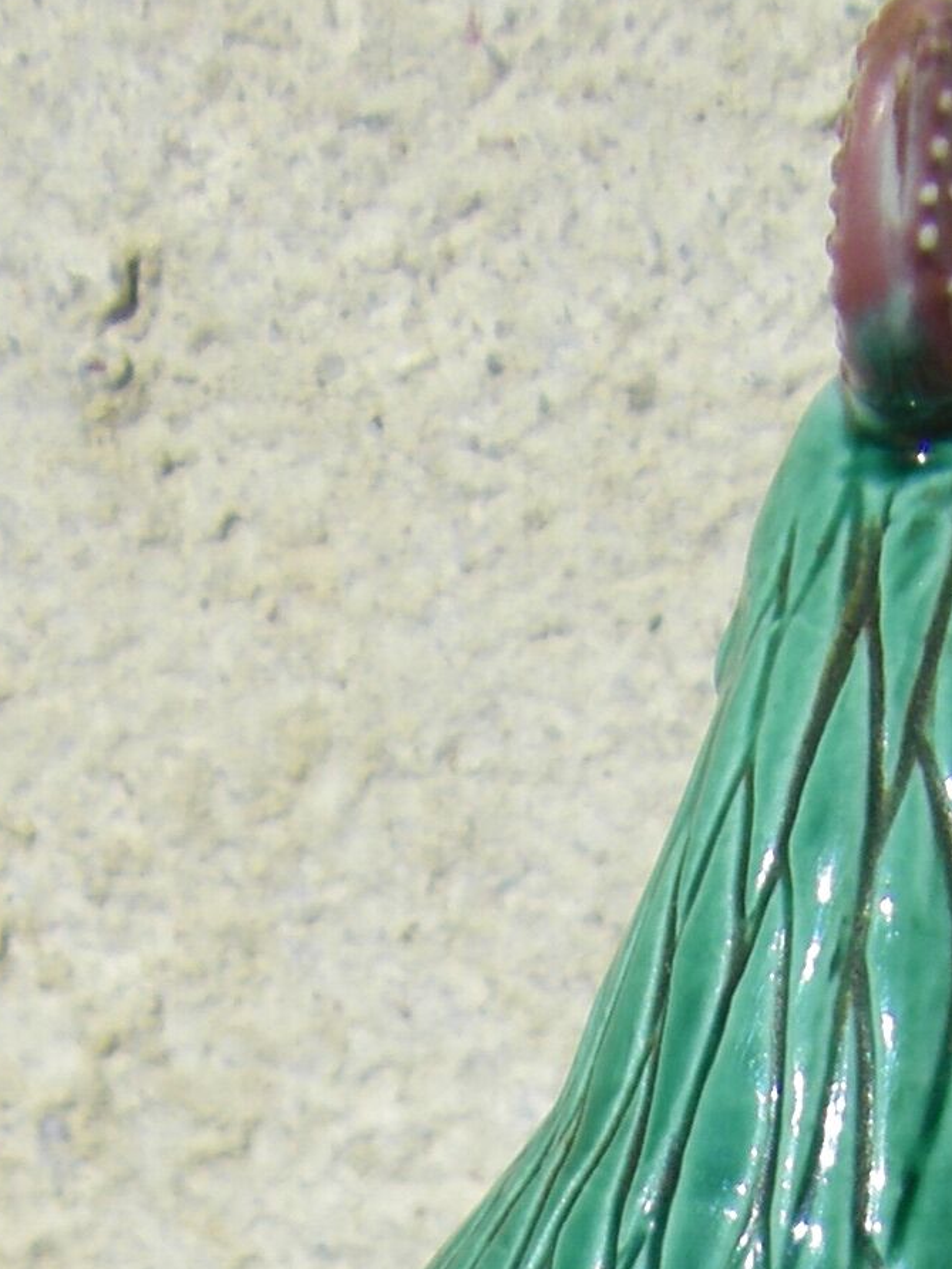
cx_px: 447
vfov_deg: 13.3
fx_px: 5097
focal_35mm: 139
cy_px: 1986
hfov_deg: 10.7
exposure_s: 1/320
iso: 64
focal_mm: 6.3
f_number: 7
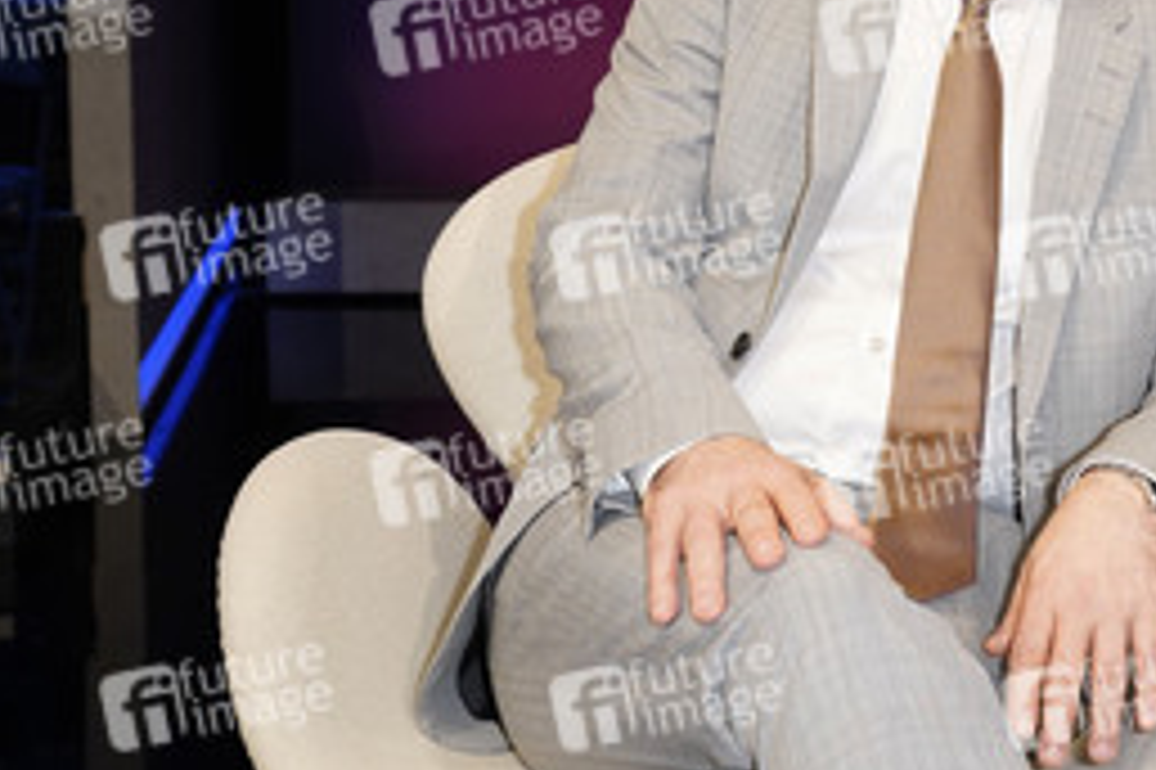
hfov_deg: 29.9
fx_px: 2086
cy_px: 135
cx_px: 996
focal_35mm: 65
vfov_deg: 20.6
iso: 2000
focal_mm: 37
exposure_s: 1/160
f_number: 5.6
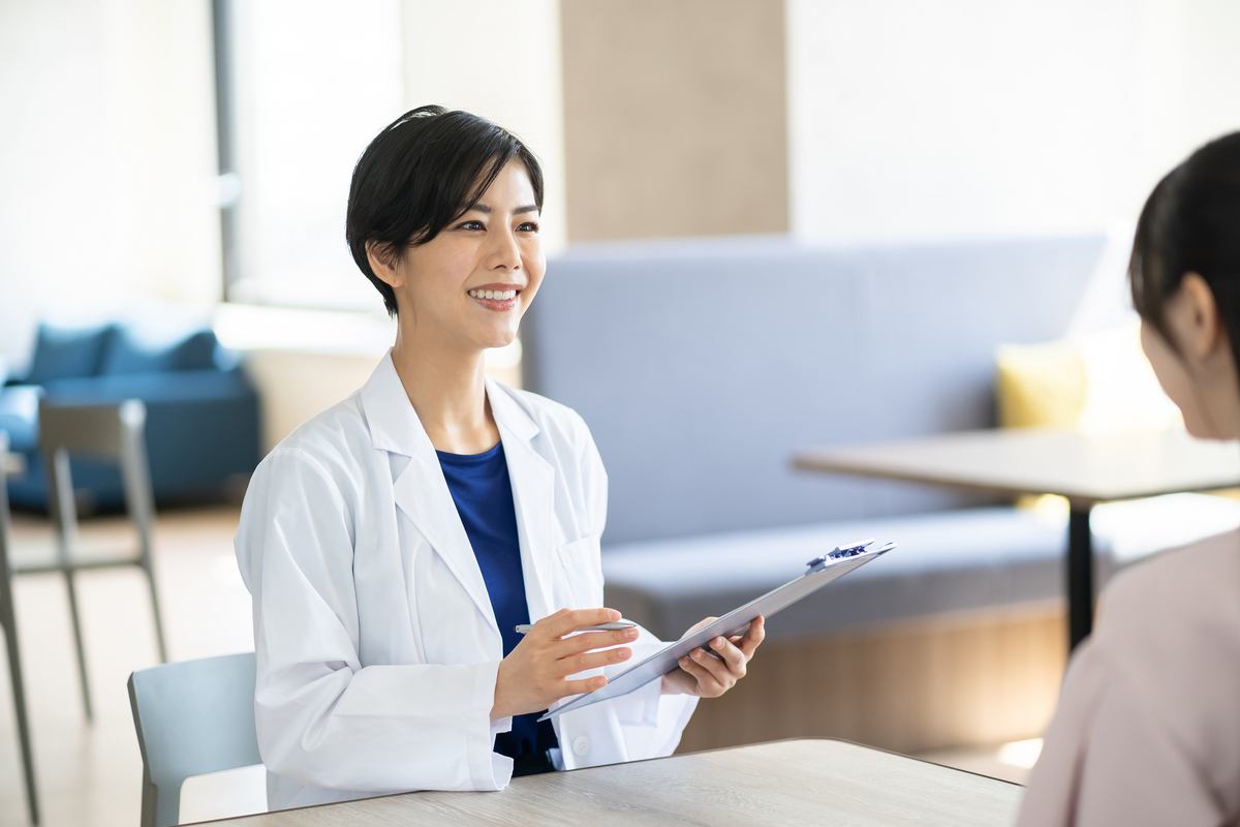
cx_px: 620
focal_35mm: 85
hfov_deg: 23.9
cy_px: 414
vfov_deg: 16.1
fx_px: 2928
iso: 250
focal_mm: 85
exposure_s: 1/400
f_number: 1.8
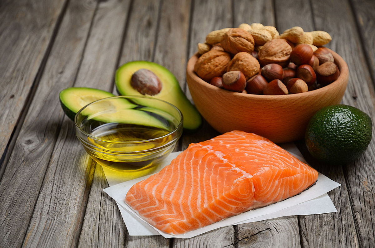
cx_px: 188
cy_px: 124
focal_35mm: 105
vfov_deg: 13.0
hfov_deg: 19.5
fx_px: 1092
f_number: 5.6
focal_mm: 70
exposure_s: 1/125
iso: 100
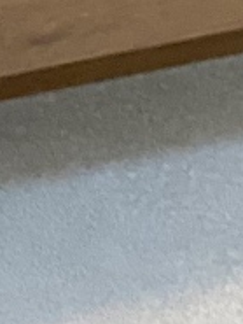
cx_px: -640
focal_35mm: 405
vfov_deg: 4.6
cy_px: 1032
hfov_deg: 3.5
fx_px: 3786
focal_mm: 6
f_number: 2
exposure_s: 1/100
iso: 200
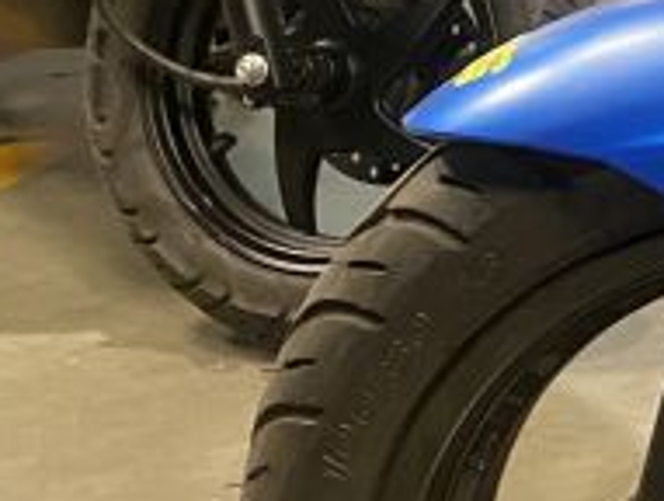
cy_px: 193
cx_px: 1471
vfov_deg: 10.3
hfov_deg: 11.7
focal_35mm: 144
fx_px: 2767
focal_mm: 4.25
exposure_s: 1/50
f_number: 1.8
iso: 500
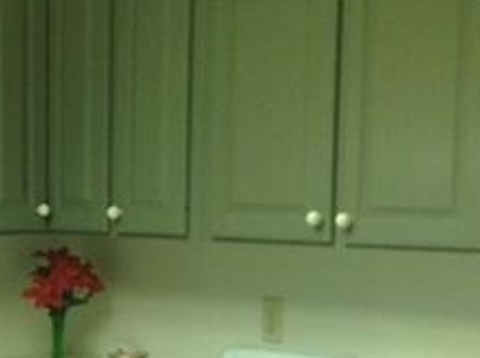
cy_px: 423
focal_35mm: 147
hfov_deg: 13.2
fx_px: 2034
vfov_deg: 9.9
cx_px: -43
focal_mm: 4.28
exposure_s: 1/15
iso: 64
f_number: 2.4
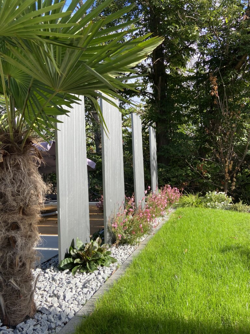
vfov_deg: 67.3
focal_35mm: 26
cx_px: 125
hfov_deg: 53.1
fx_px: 250
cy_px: 167
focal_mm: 4.25
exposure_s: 1/738
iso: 32
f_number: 1.8
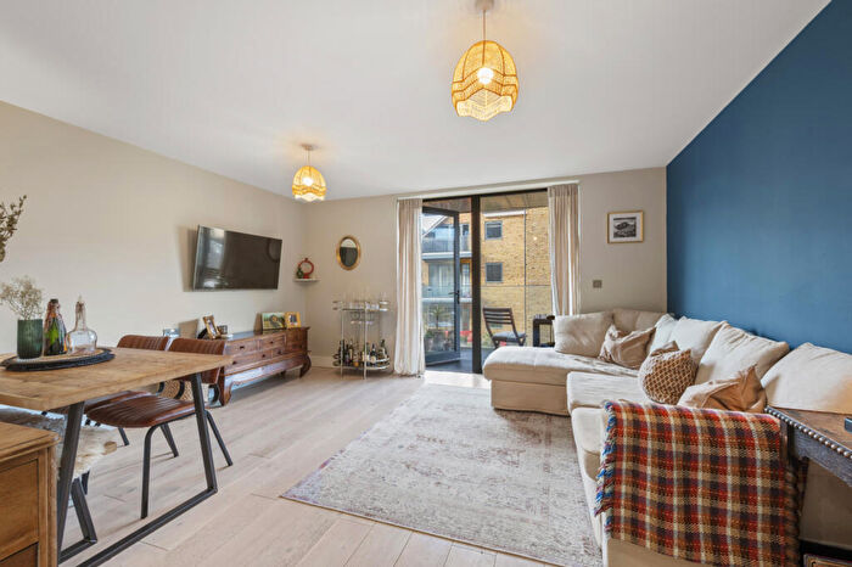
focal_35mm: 14
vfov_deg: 81.2
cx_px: 426
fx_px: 331
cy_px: 284
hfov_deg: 104.3
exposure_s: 2.5
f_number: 16
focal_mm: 14
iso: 200
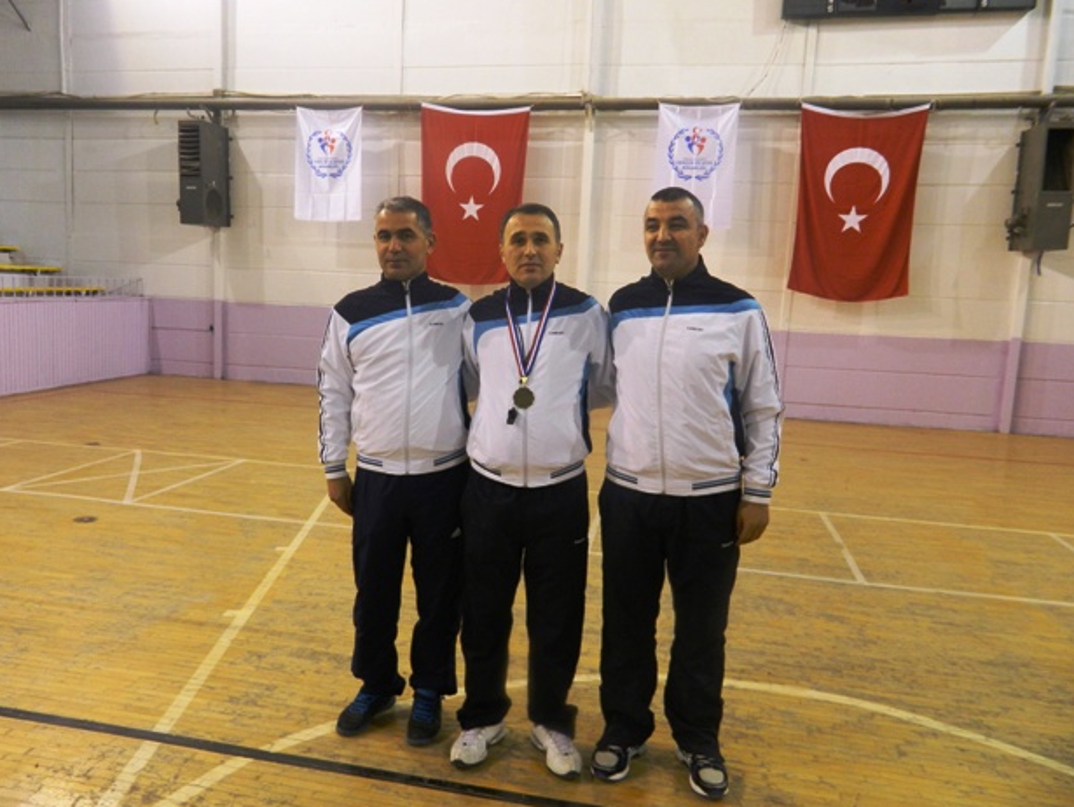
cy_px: 397
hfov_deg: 67.3
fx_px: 807
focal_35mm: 26
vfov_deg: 53.1
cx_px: 522
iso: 200
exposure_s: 1/30
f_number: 3.1
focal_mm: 4.5
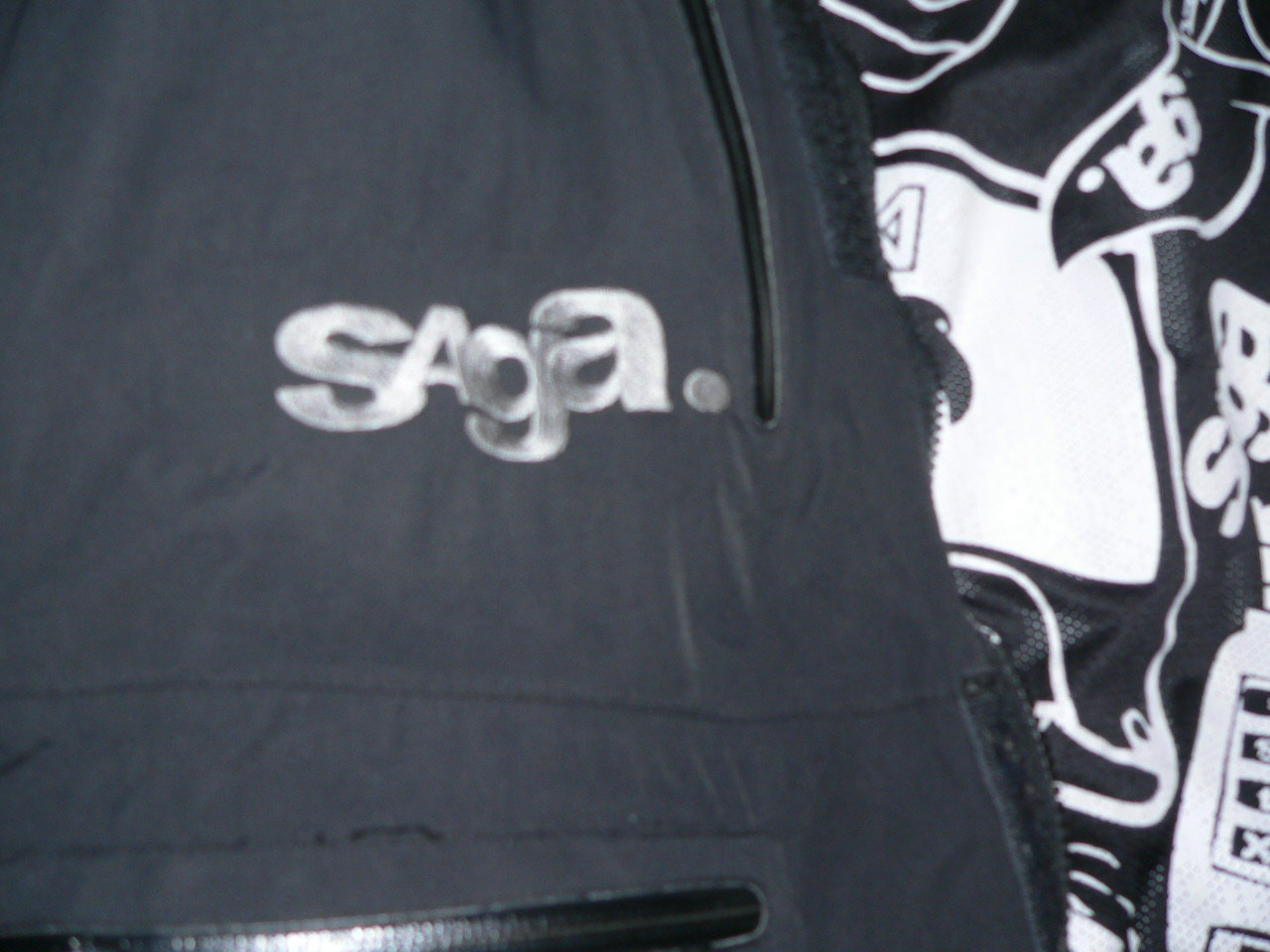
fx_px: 1321
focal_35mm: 36
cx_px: 635
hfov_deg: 51.4
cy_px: 476
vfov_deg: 39.7
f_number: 2.8
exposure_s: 1/60
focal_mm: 6
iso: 100
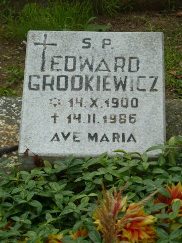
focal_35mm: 147
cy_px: 122
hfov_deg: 10.1
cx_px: 91
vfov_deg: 13.4
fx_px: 1031
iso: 80
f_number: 4.5
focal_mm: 24.1
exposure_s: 1/200
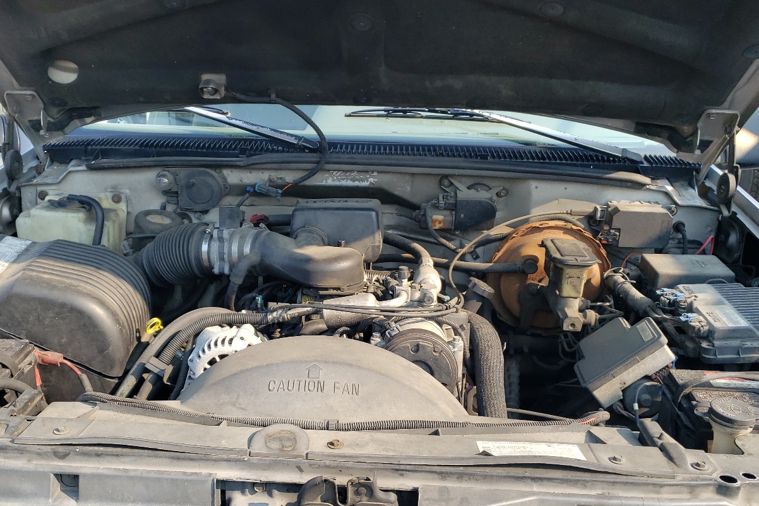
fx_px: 759
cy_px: 263
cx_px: 345
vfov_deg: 36.9
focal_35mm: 36
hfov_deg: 53.1
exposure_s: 1/714
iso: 50
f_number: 1.5
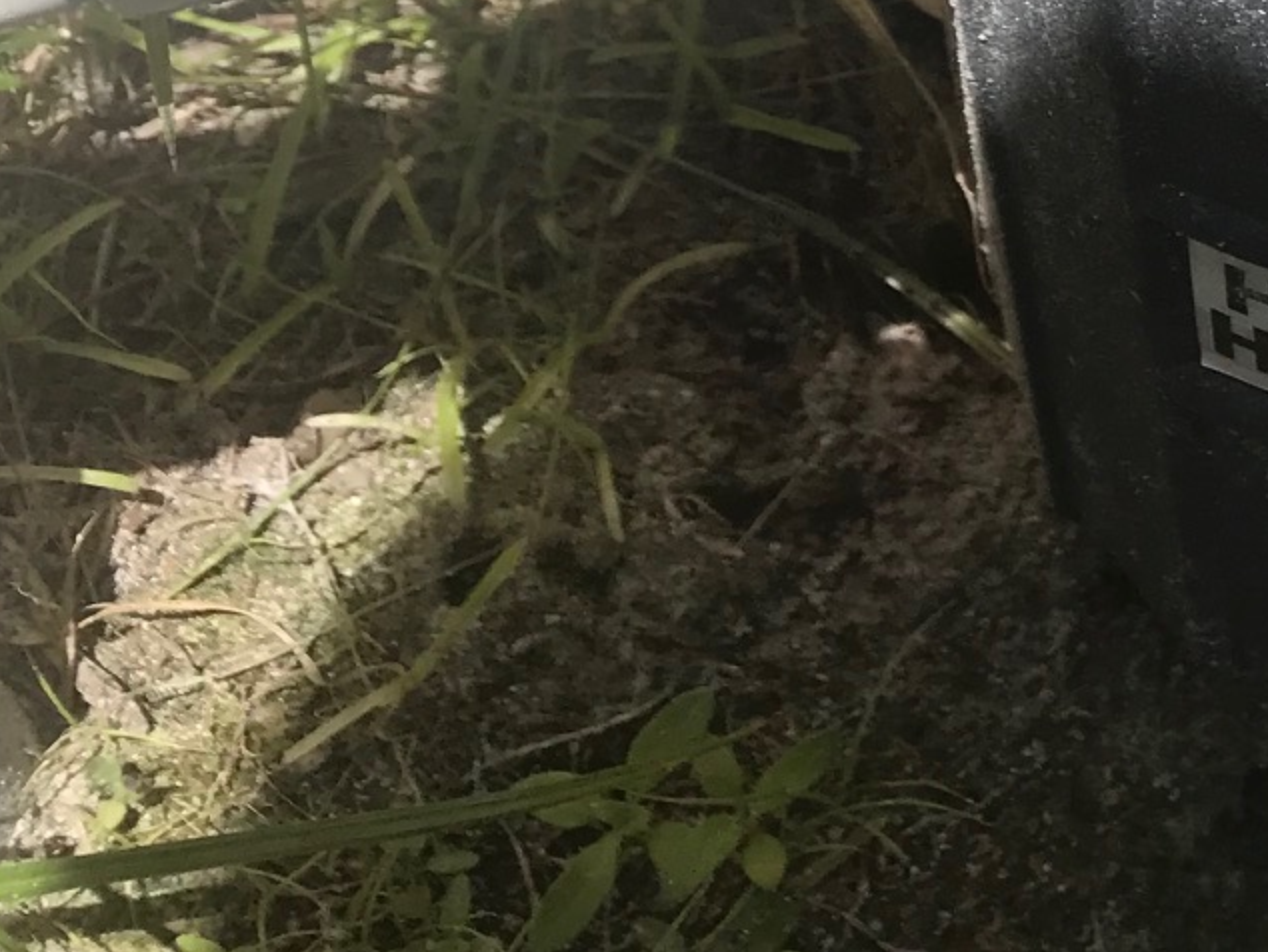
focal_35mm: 89
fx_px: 3261
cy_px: -384
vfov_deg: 15.6
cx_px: 1966
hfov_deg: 19.0
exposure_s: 1/2037
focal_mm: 3.99
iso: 20
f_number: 1.8
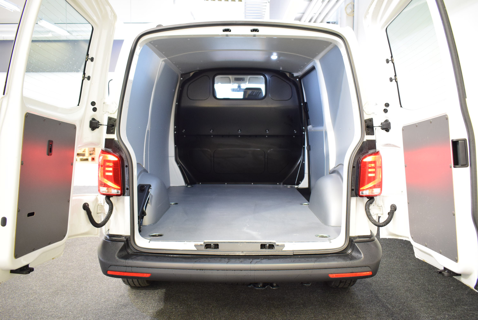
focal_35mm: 30
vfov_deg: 43.7
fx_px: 399
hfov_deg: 61.9
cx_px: 239
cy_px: 160
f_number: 3.8
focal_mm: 20
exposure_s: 1/30
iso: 1600
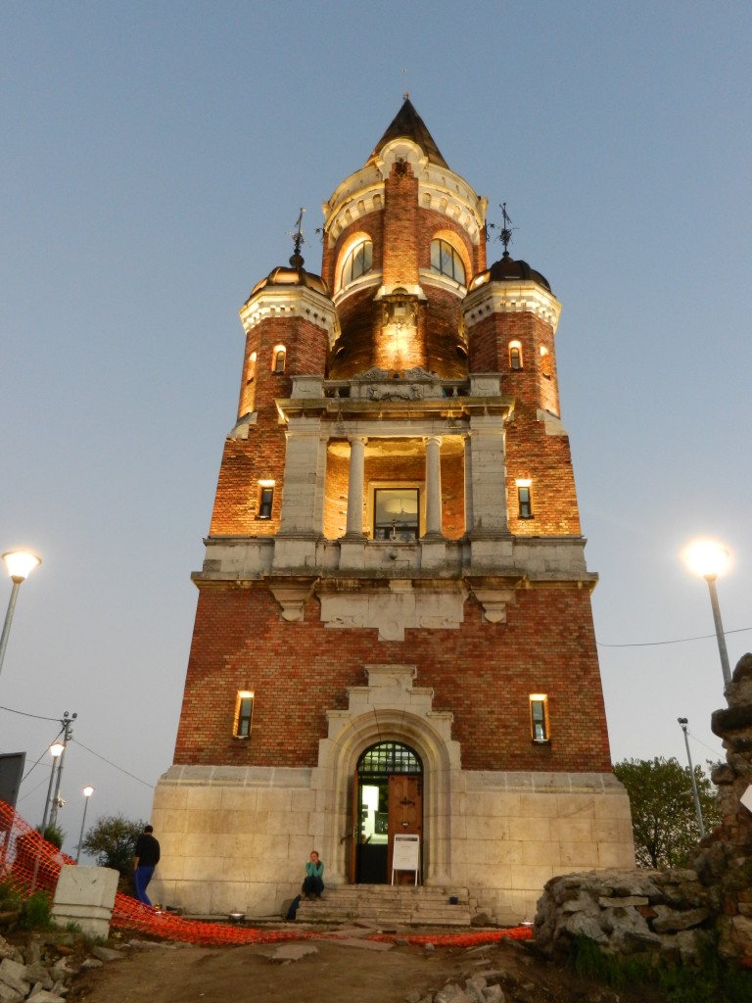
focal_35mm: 29
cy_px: 502
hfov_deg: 48.2
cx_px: 376
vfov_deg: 61.7
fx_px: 840
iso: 400
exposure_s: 1/25
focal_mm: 5.1
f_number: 3.6
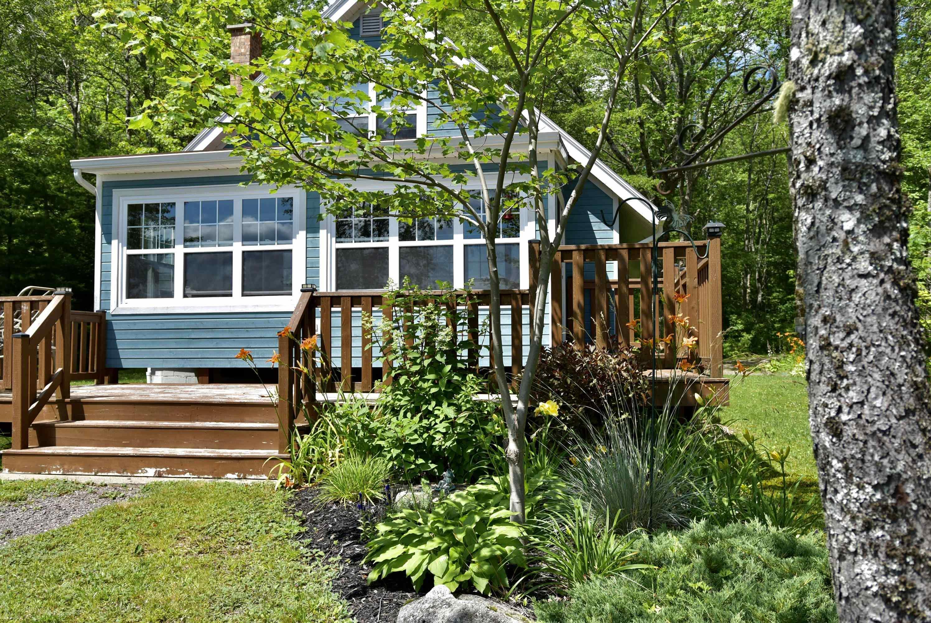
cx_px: 466
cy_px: 312
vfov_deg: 40.0
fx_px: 854
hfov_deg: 57.2
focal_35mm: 33
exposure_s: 1/2000
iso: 200
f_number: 2.8
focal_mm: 22
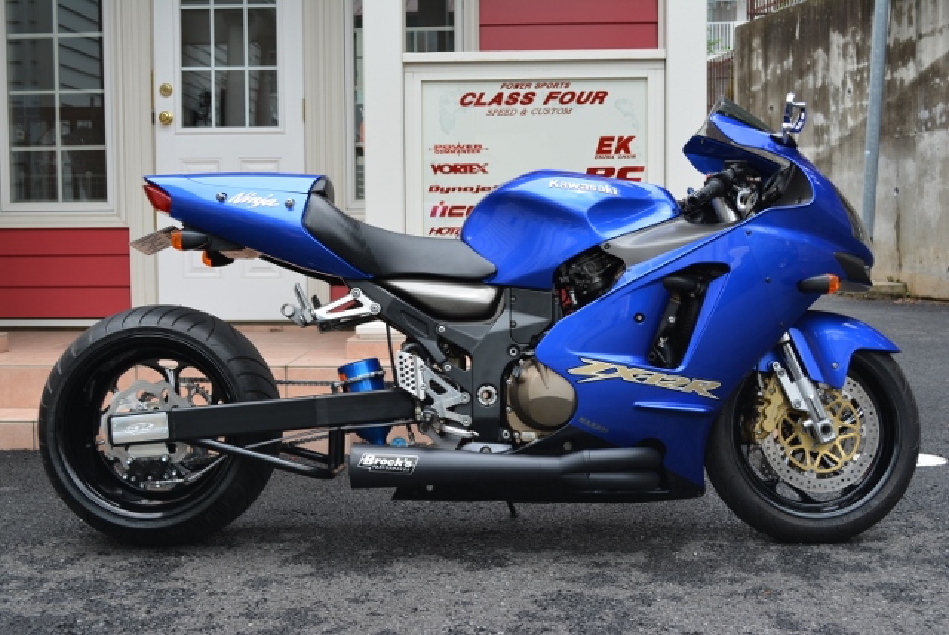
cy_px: 318
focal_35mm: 48
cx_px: 474
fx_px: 1266
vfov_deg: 28.1
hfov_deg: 41.1
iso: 200
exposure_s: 1/160
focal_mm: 32
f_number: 6.3
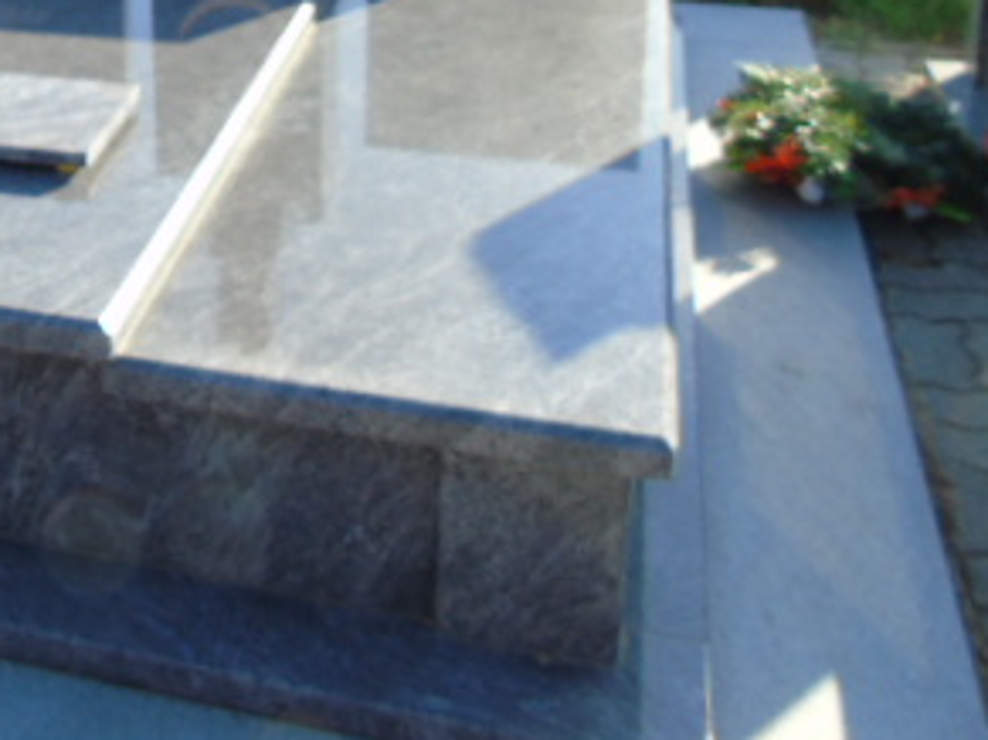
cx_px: 20
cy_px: -71
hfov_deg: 32.4
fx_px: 1569
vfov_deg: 24.7
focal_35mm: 55
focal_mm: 4.4
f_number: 3.4
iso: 80
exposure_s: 1/250
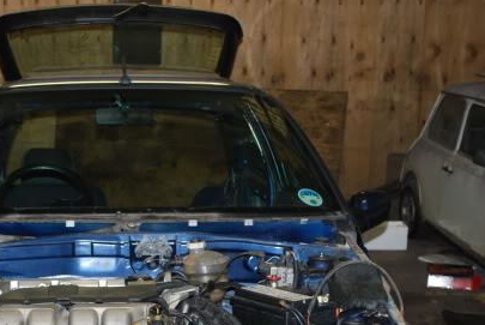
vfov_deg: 18.9
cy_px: 297
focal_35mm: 71
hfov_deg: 28.0
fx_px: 958
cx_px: 118
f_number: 4.2
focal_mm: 24
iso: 200
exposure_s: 1/60
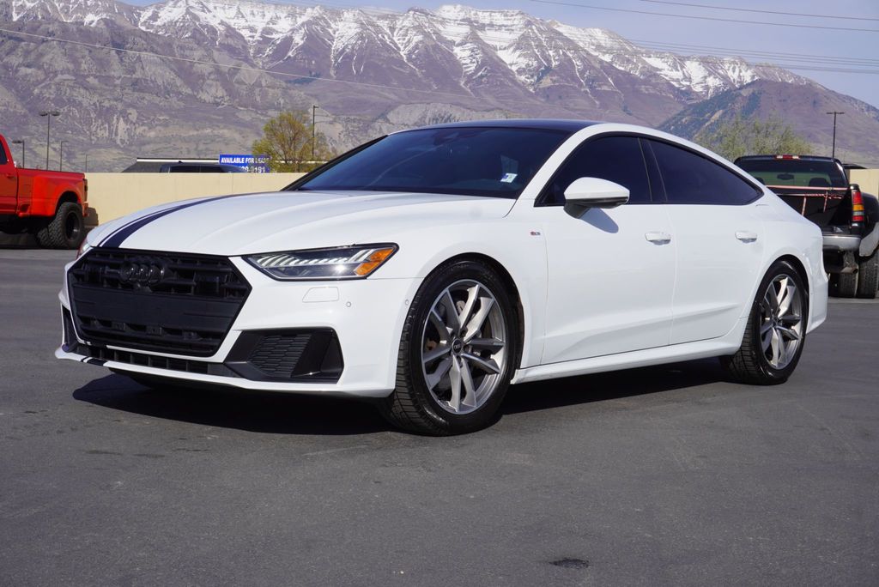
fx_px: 1319
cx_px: 440
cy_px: 294
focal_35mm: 54
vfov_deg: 25.1
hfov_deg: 36.9
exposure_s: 1/250
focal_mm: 36
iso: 100
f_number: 11
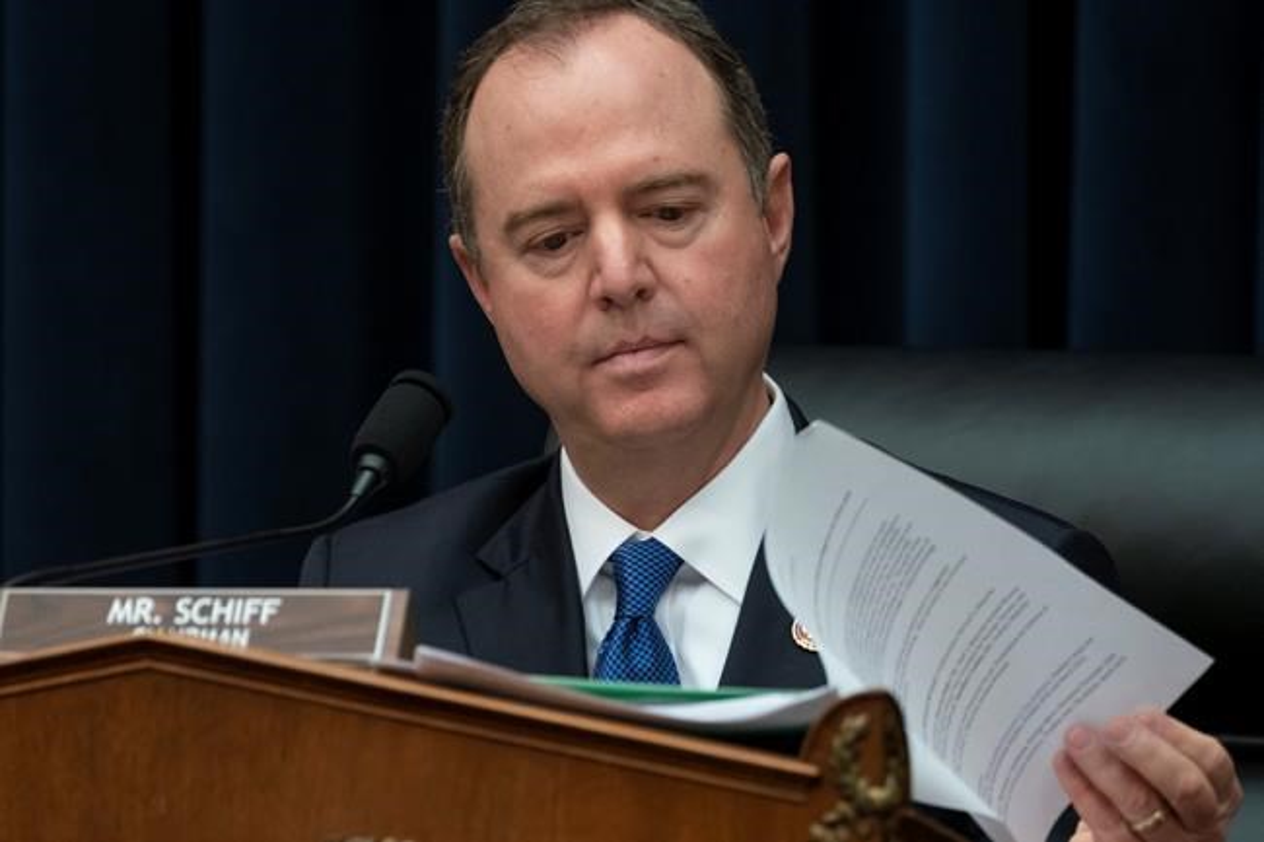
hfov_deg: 3.5
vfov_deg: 2.3
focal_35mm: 594
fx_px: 20849
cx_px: 632
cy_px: 421
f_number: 5.6
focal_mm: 396
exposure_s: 1/320
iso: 2500
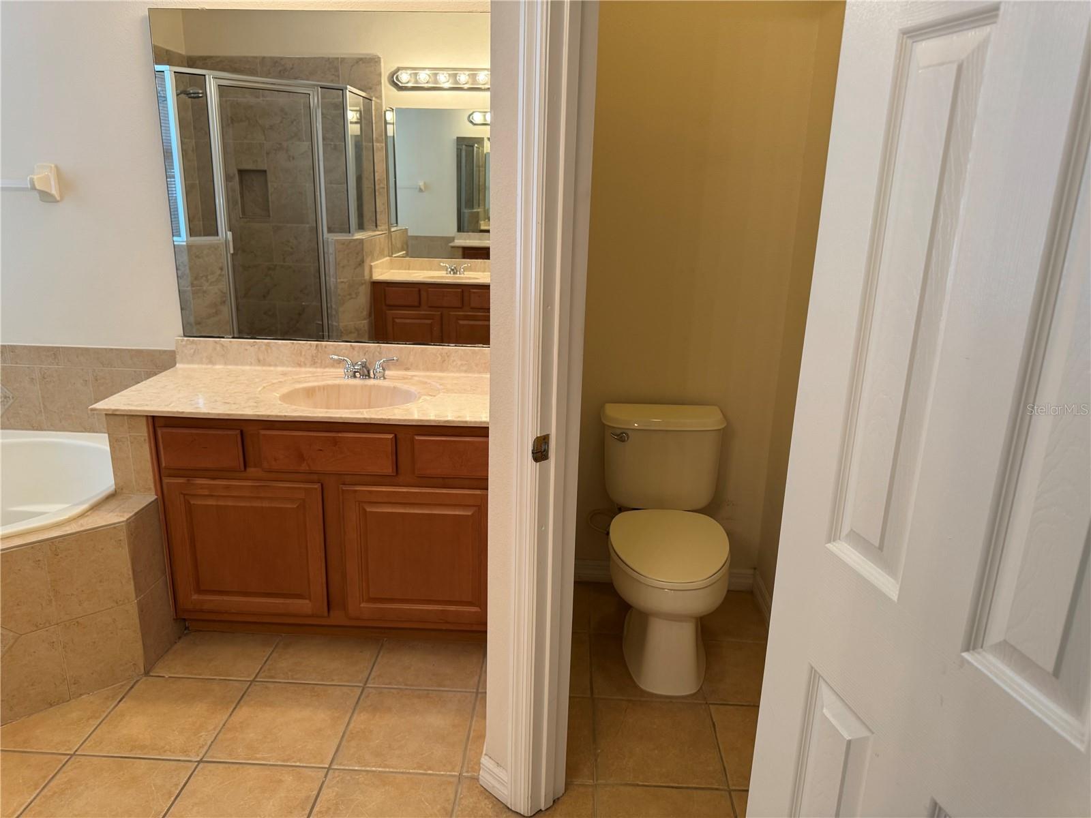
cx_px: 546
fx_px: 756
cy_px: 409
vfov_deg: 56.8
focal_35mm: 24
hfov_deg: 71.6
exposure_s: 1/120
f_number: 1.78
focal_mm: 6.76
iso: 200
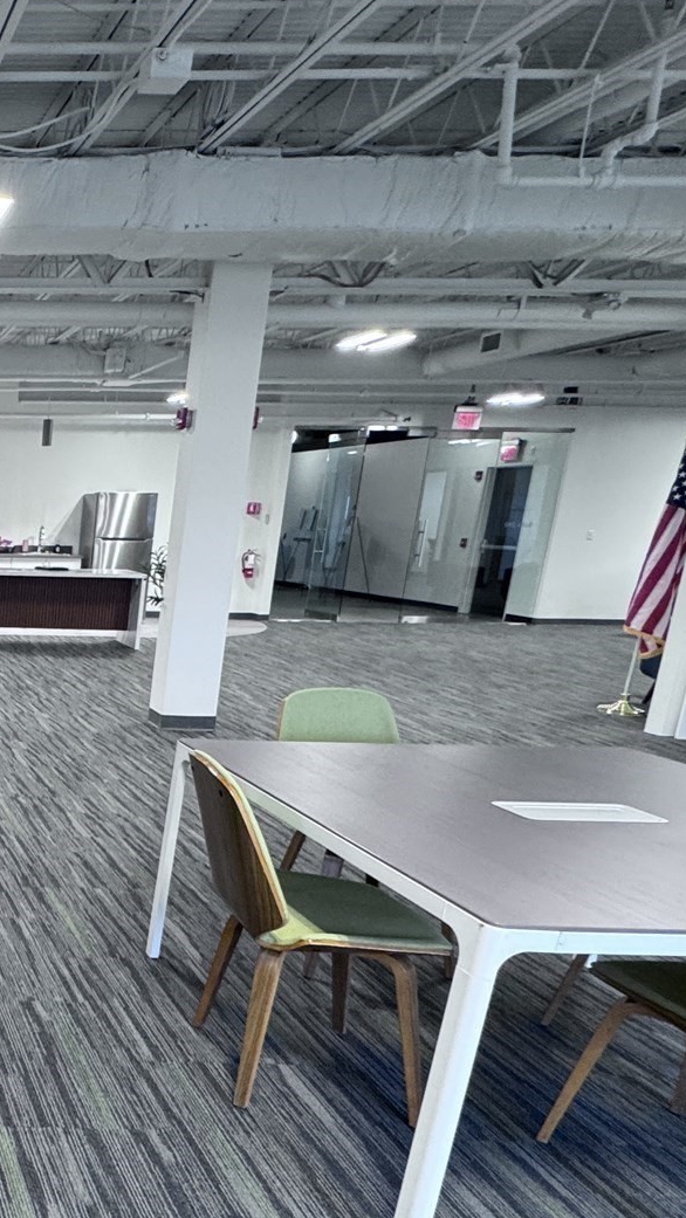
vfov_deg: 63.5
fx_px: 970
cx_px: -238
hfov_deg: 29.8
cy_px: 751
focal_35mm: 30
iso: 250
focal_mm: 2.22
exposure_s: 1/120
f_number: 2.2
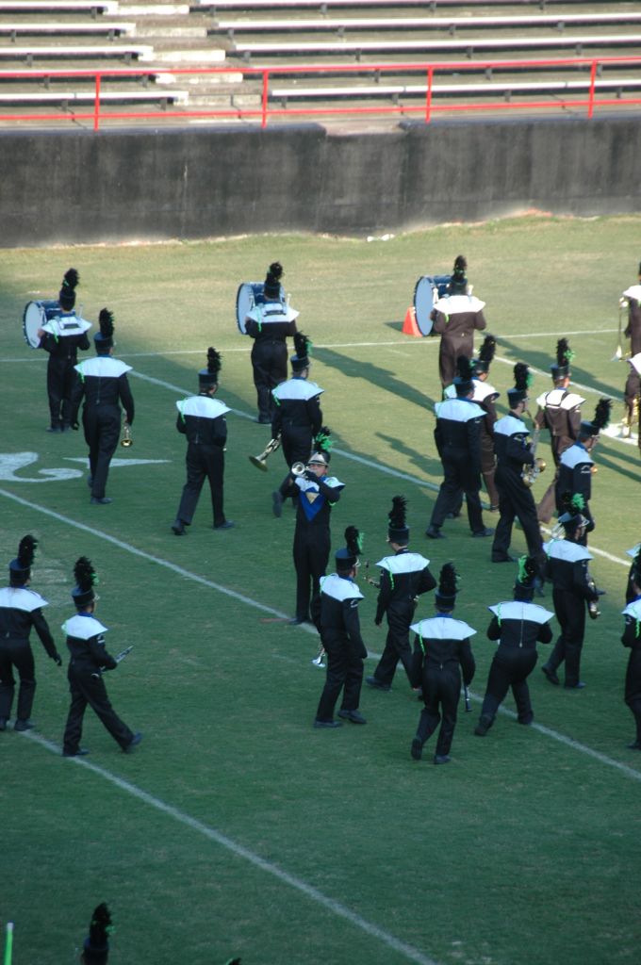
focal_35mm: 300
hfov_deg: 4.6
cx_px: 320
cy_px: 482
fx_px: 8034
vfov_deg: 6.9
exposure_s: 1/200
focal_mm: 200
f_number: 5.6
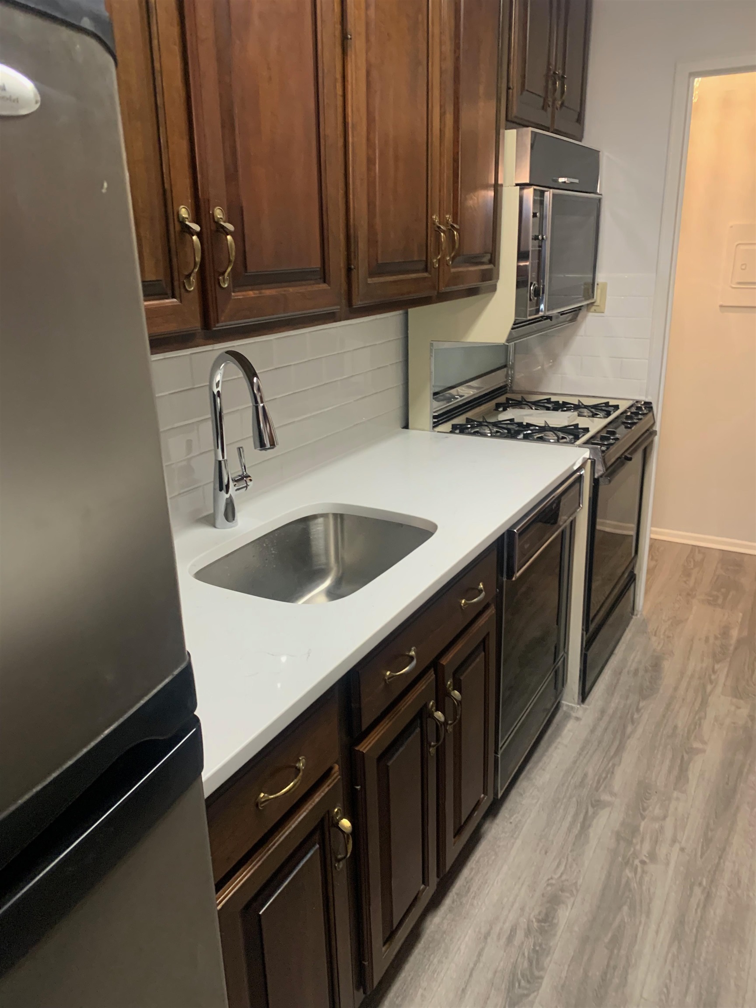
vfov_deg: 67.3
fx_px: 757
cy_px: 504
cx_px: 378
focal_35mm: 26
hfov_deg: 53.1
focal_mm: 4.25
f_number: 1.8
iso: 400
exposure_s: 1/40
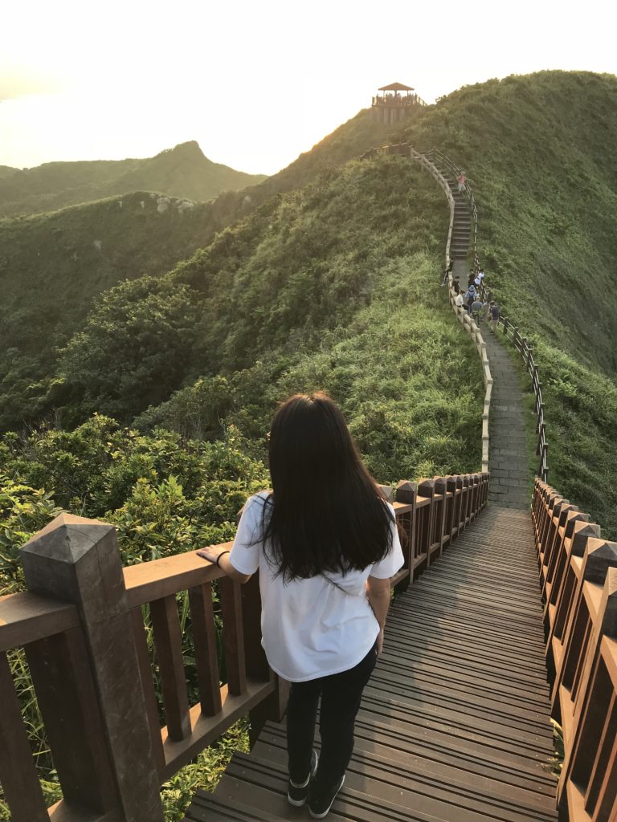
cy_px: 411
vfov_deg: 63.4
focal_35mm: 28
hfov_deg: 49.7
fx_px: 665
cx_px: 308
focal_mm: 3.99
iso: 20
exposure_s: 1/367
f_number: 1.8
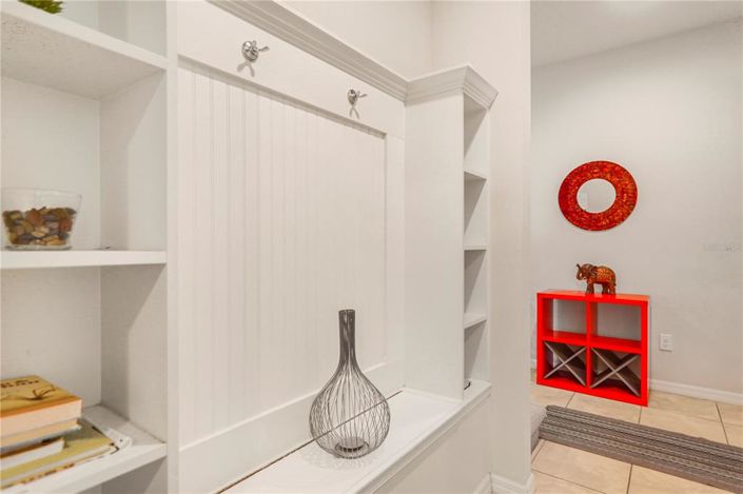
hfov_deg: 90.0
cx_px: 372
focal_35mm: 18
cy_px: 247
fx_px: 371
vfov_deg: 67.3
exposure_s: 1/30
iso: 160
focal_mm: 12
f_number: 2
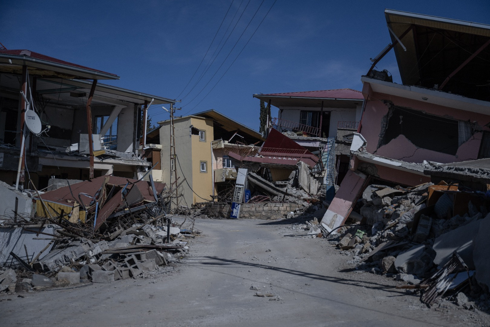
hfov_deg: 45.4
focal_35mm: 43
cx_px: 245
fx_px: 585
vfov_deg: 31.2
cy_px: 164
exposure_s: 1/20000
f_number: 2.8
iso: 200
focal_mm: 43
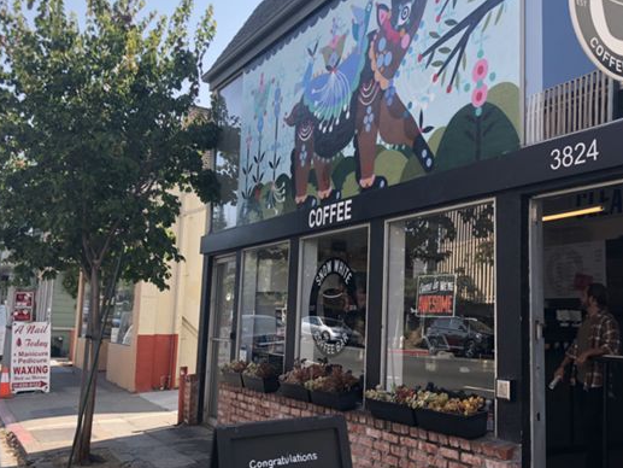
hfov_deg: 47.7
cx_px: 362
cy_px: 226
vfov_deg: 36.8
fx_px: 702
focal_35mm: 39
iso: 20
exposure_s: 1/623
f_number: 1.8
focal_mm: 4
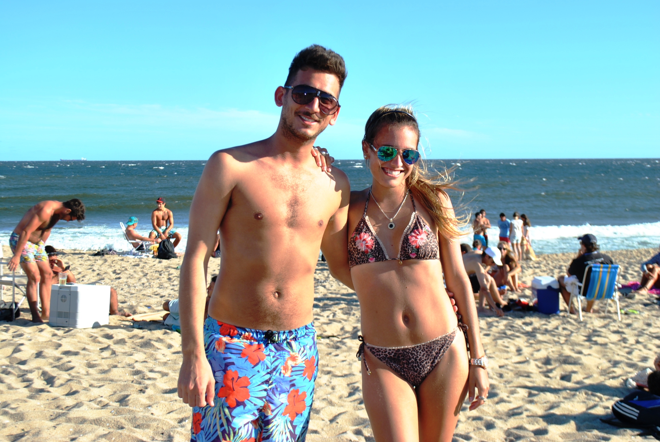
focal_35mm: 48
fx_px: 881
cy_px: 221
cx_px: 330
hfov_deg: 41.1
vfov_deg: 28.2
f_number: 5.6
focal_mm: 32
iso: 100
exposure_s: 1/200
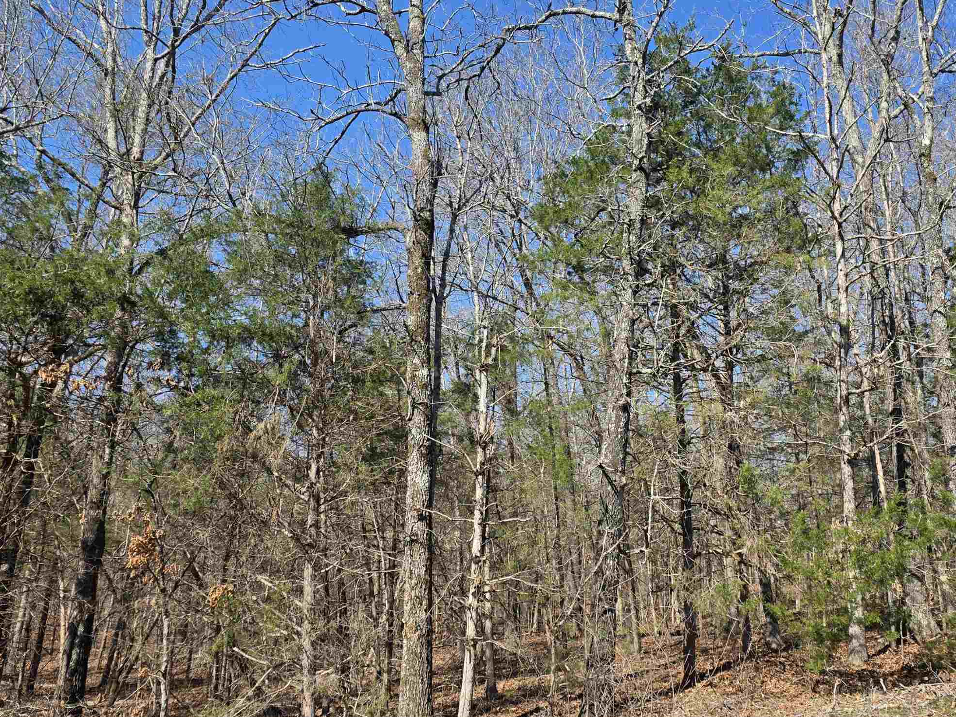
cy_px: 350
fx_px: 994
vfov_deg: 39.7
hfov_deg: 50.8
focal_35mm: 36
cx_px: 607
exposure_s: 1/2635
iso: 80
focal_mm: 6.3
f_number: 1.7
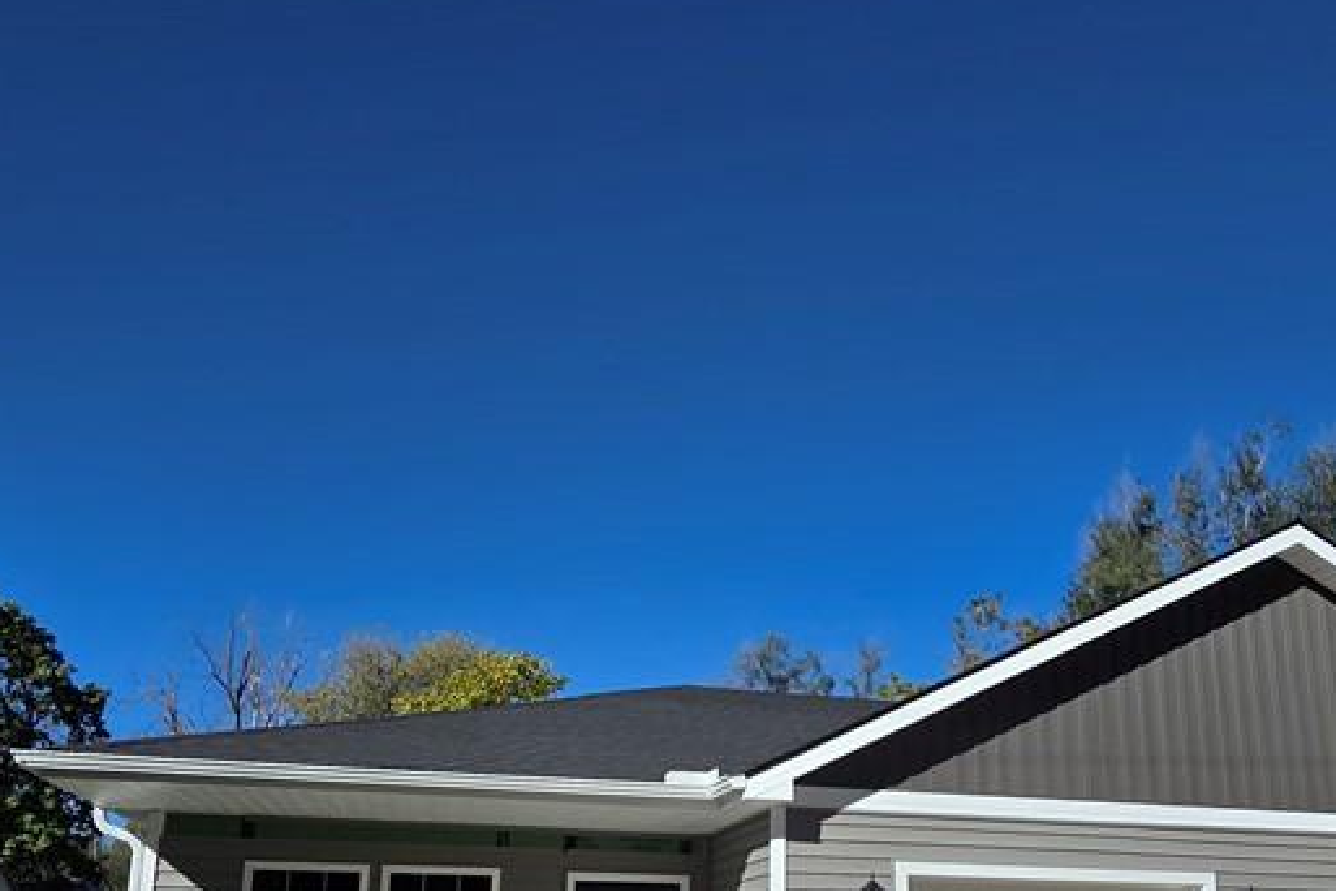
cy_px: 714
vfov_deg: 45.5
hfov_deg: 67.3
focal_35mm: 27
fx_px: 1002
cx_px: 724
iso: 50
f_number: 2.2
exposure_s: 1/3318
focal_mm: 2.2
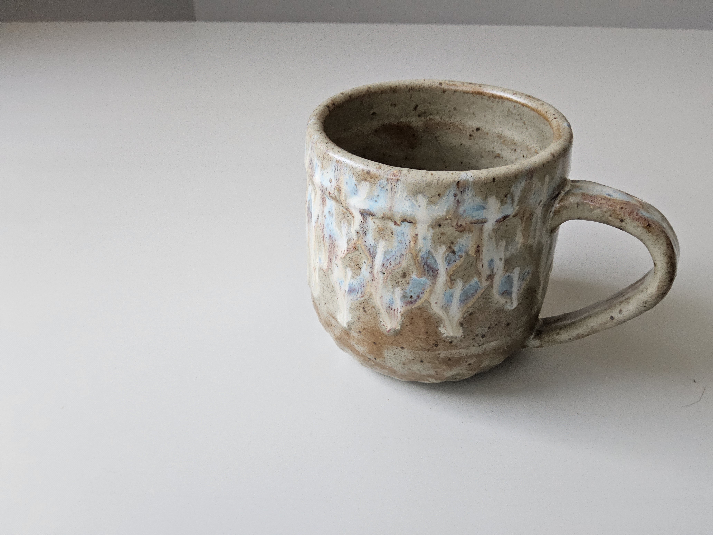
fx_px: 474
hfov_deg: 73.9
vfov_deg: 58.9
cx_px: 356
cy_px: 268
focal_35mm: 23
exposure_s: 1/120
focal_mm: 3.08
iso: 400
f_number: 2
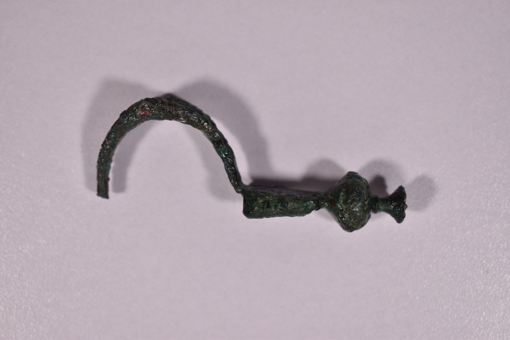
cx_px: 255
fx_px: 850
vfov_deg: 22.6
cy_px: 170
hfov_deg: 33.4
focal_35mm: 60
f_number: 5
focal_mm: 40
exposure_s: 1/60
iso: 100
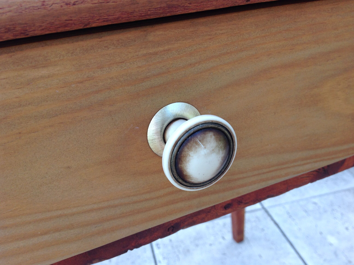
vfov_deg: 40.6
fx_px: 357
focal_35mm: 35
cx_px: 177
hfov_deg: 52.7
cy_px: 132
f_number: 2.4
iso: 50
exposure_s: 1/120
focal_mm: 4.28
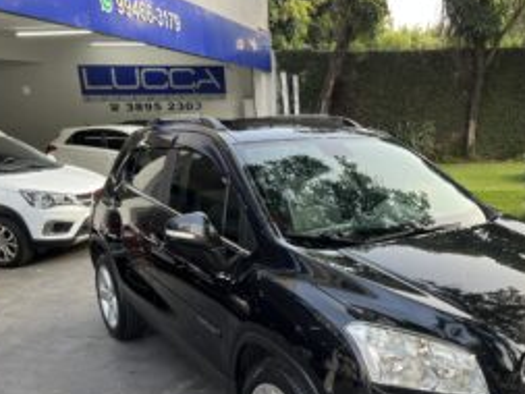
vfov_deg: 38.2
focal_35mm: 37
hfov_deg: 49.4
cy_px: 270
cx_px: 344
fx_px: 561
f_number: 1.5
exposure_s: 1/139
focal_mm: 5.7
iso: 40
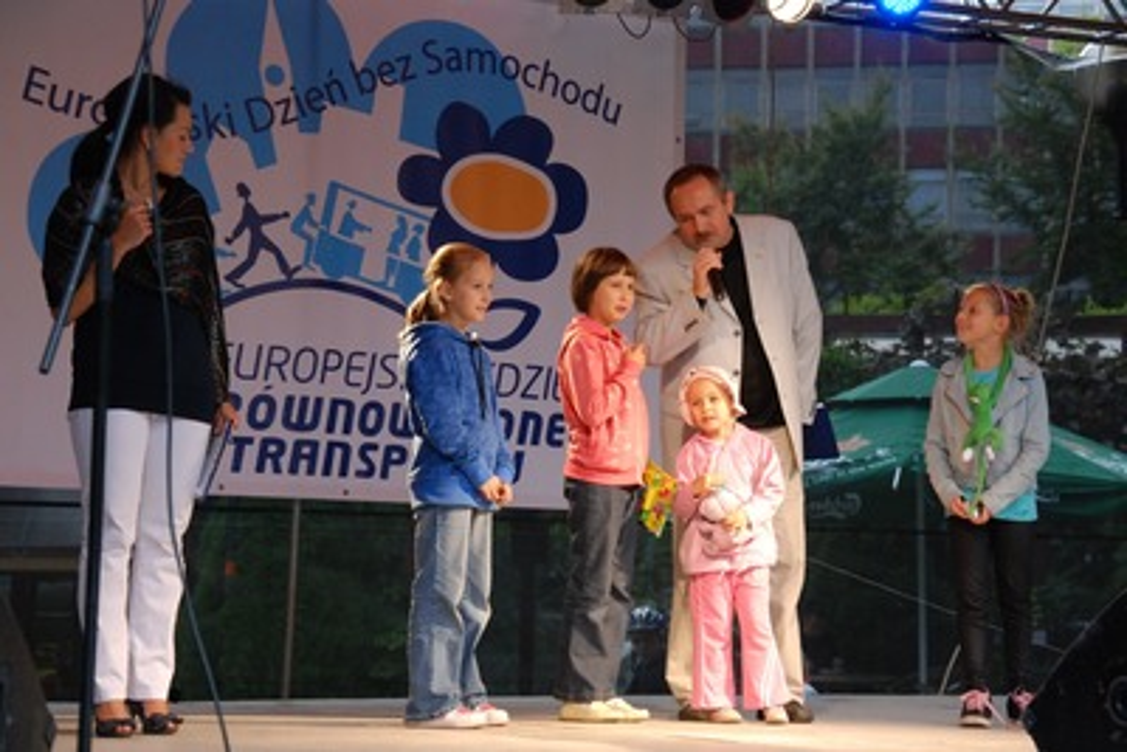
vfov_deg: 14.7
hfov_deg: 21.9
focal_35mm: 93
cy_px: 376
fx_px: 2912
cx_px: 564
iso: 640
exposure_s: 1/160
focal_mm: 62
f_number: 5.3
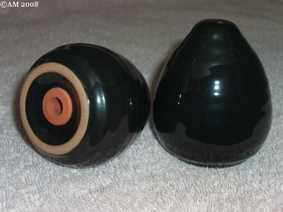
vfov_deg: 22.3
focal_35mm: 66
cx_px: 142
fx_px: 540
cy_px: 106
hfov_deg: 29.4
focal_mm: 13.7
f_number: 7.6
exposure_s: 1/30
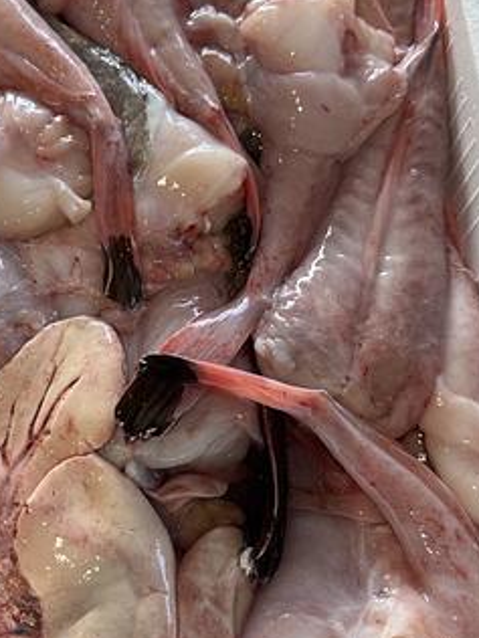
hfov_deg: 37.3
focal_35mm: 38
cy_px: 299
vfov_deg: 48.9
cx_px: 157
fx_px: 701
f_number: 1.78
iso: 80
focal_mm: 6.76
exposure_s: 1/121
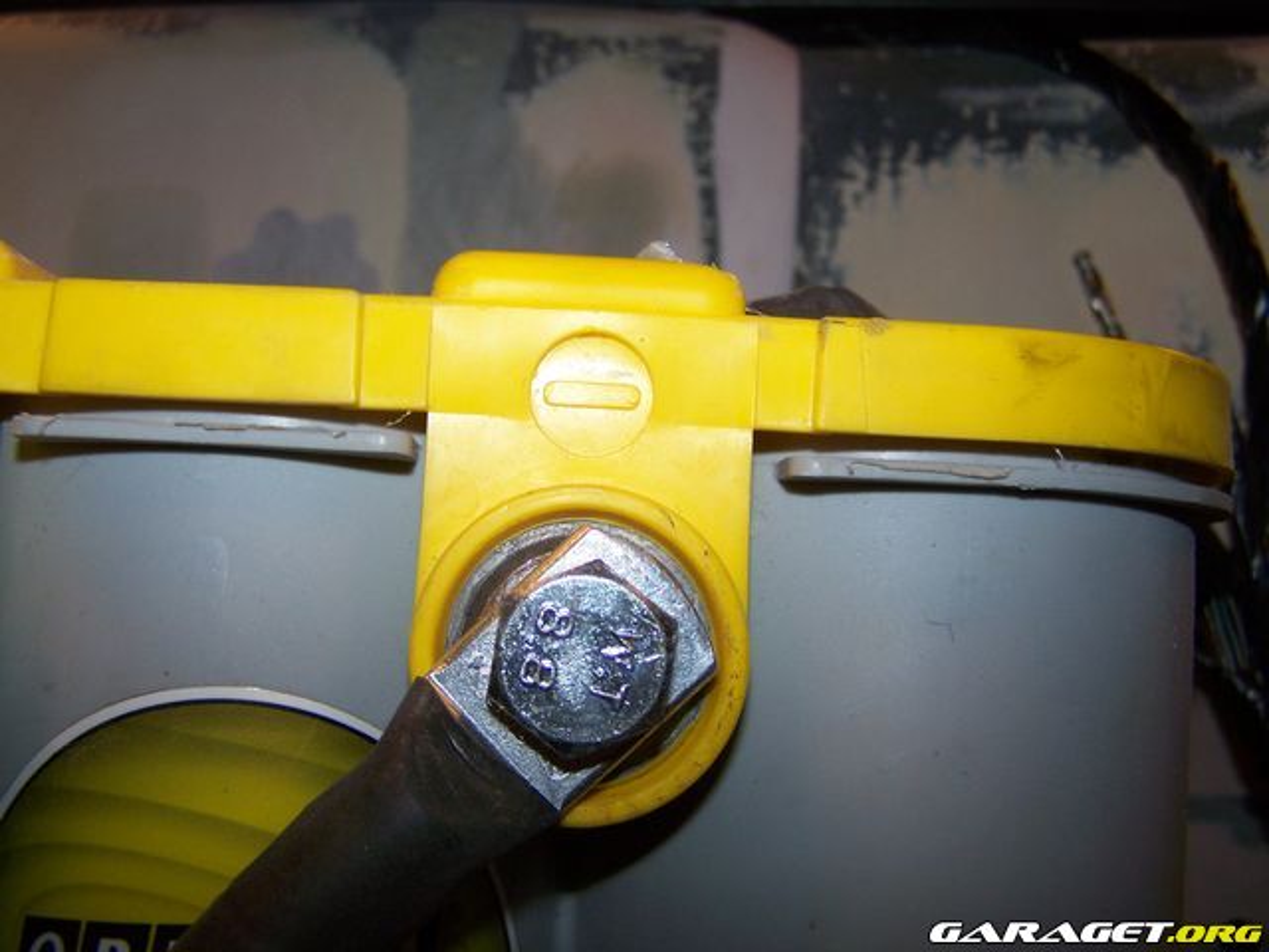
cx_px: 634
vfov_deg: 37.7
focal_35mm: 38
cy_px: 476
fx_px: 1393
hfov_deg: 49.0
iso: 80
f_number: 2.8
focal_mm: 6.3
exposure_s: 1/60
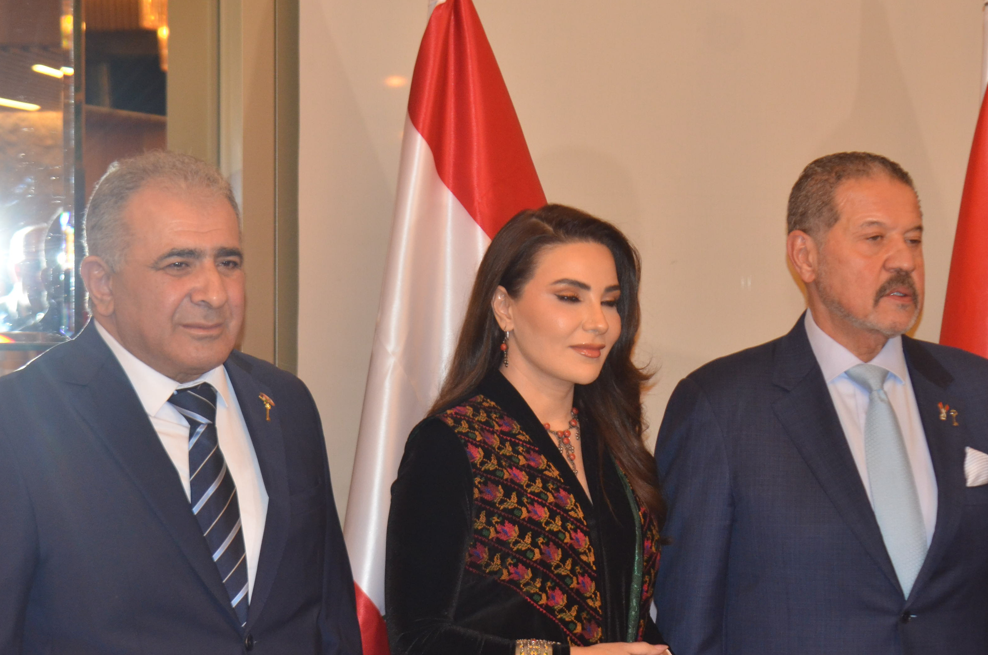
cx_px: 631
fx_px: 3067
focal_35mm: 112
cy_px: 412
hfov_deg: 18.3
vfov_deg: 12.2
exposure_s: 1/60
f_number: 4
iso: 800
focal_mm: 48
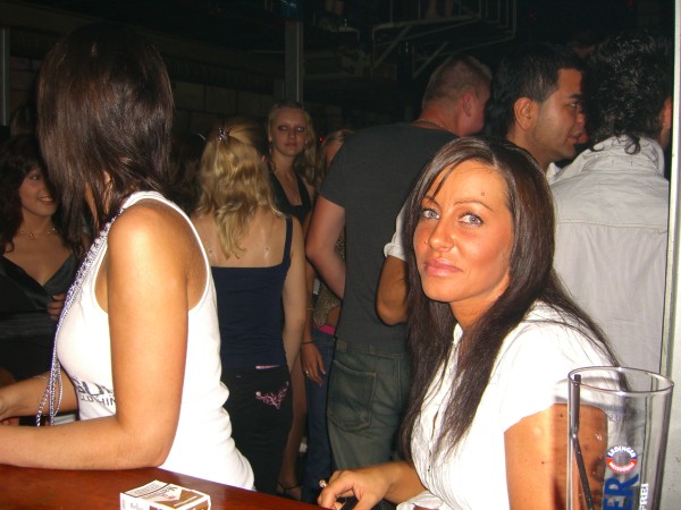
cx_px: 340
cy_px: 255
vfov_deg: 37.7
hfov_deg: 49.0
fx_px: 748
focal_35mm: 38
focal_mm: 7.9
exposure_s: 1/60
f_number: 2.8
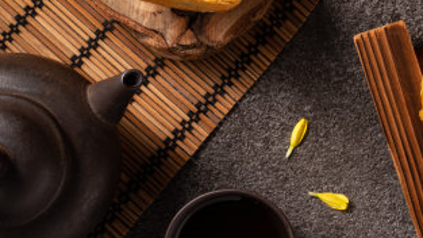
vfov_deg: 10.0
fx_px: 1357
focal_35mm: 121
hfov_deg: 17.5
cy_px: 76
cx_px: 361
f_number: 13
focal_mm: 59
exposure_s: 1/125
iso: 100
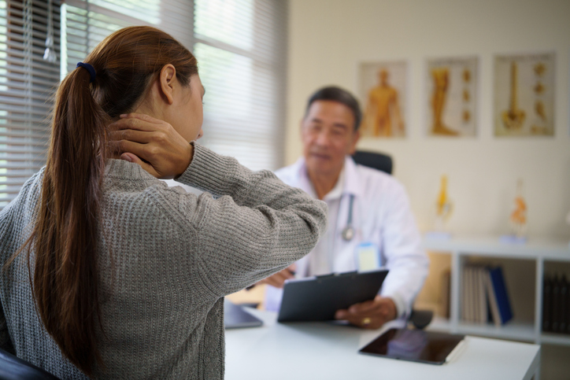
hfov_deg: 47.9
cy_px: 190
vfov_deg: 33.0
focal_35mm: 40
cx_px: 285
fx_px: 641
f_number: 1.2
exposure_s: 1/500
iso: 200
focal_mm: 27
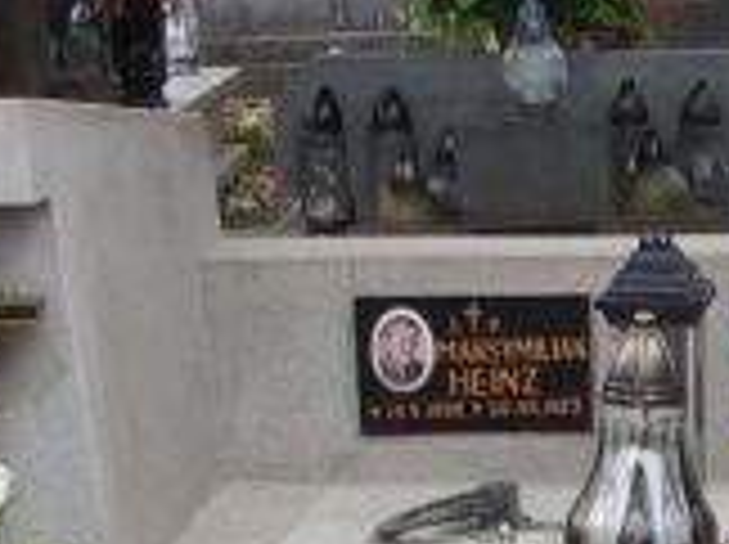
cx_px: 1296
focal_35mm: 177
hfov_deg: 10.5
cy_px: 454
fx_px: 3722
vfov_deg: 8.3
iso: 80
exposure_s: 1/100
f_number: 3.9
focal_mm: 5.1
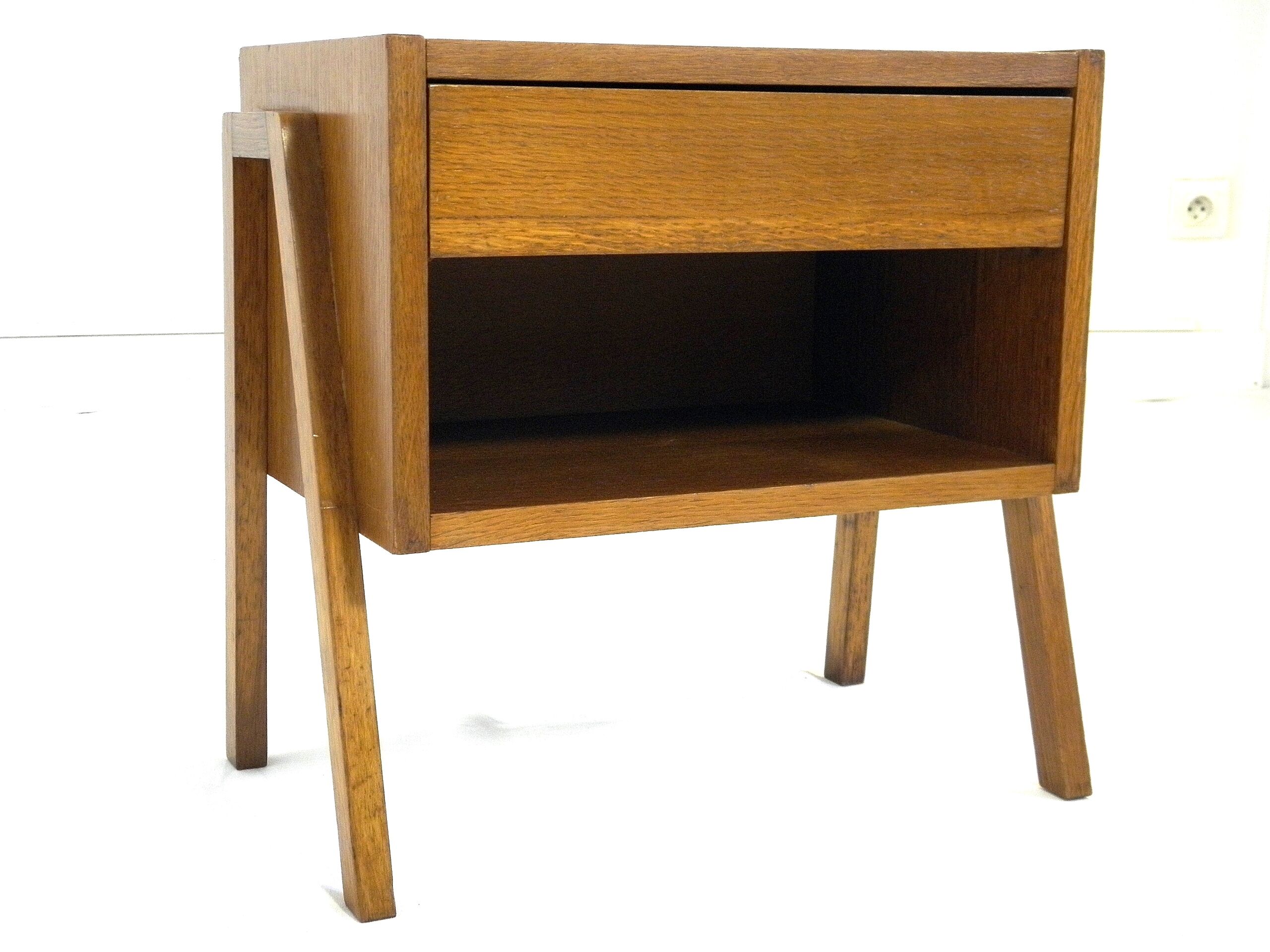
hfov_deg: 38.2
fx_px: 1834
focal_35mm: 50
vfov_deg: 29.1
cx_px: 635
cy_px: 476
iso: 200
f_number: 4
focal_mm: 9.1
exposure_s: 1/20
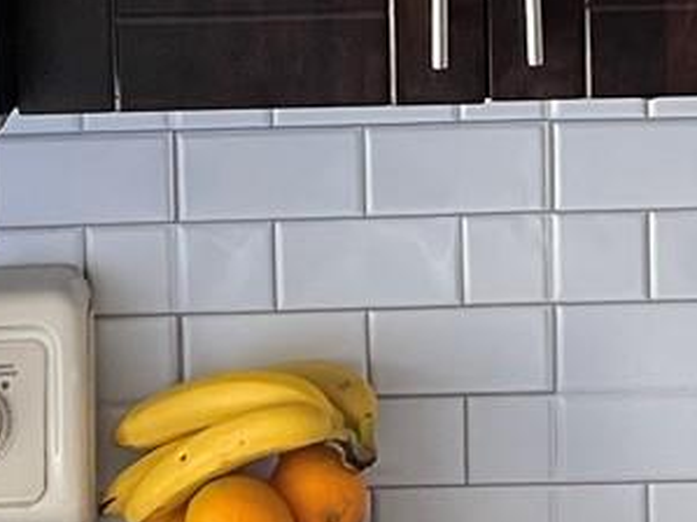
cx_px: 455
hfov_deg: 14.2
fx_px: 2798
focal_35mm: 139
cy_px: -149
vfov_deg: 10.4
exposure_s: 1/60
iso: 200
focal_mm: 5.7
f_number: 1.5
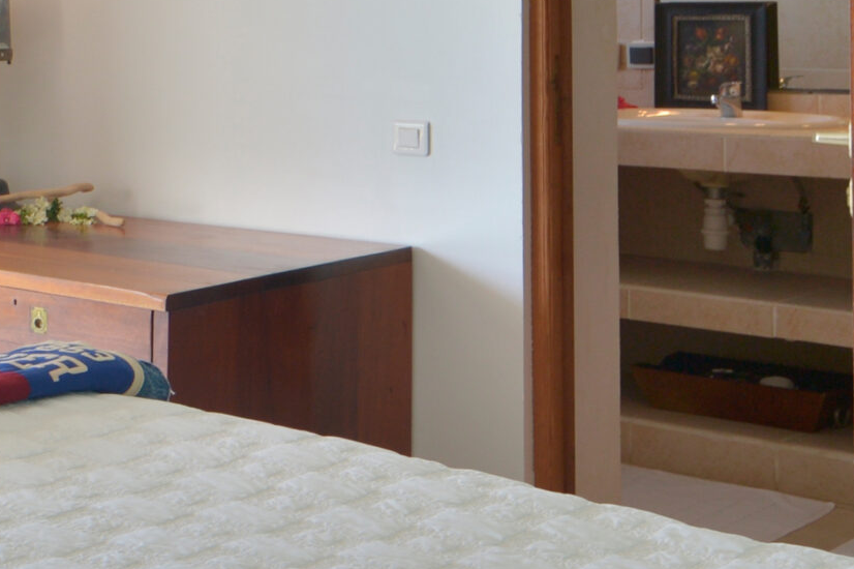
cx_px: -297
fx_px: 1470
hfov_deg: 26.6
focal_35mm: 62
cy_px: 220
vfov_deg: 21.9
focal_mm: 20
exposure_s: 1/15
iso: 160
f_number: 7.1
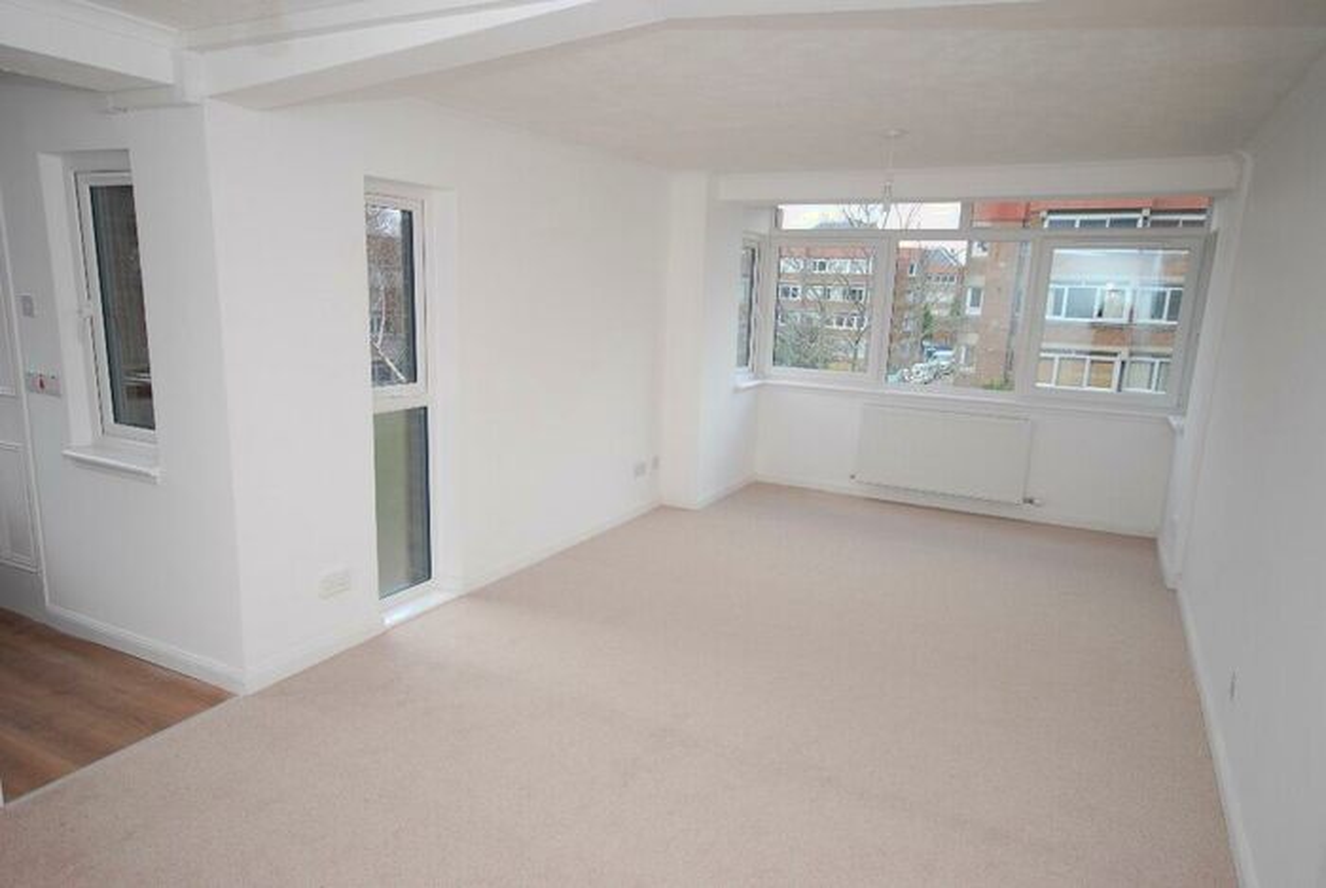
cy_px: 444
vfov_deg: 56.3
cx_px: 663
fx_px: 830
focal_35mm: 22
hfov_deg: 77.2
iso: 200
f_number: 5
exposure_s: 1/100
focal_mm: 15
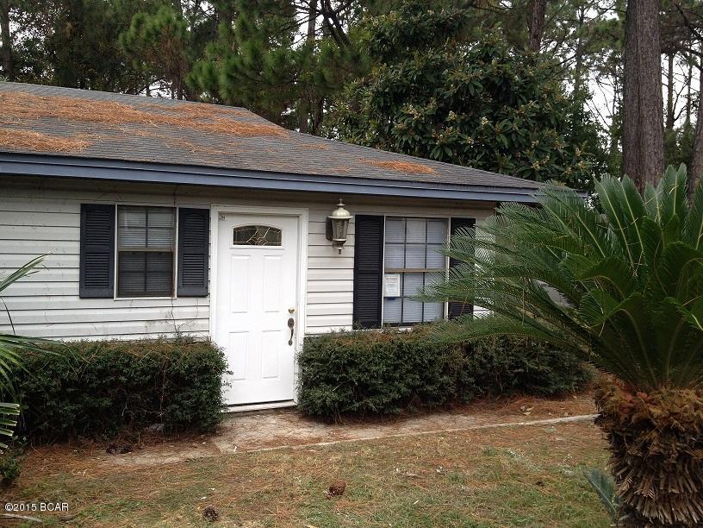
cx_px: 352
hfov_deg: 52.6
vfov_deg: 40.7
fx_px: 711
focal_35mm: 35
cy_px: 264
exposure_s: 1/176
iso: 50
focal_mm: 4.28
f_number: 2.4
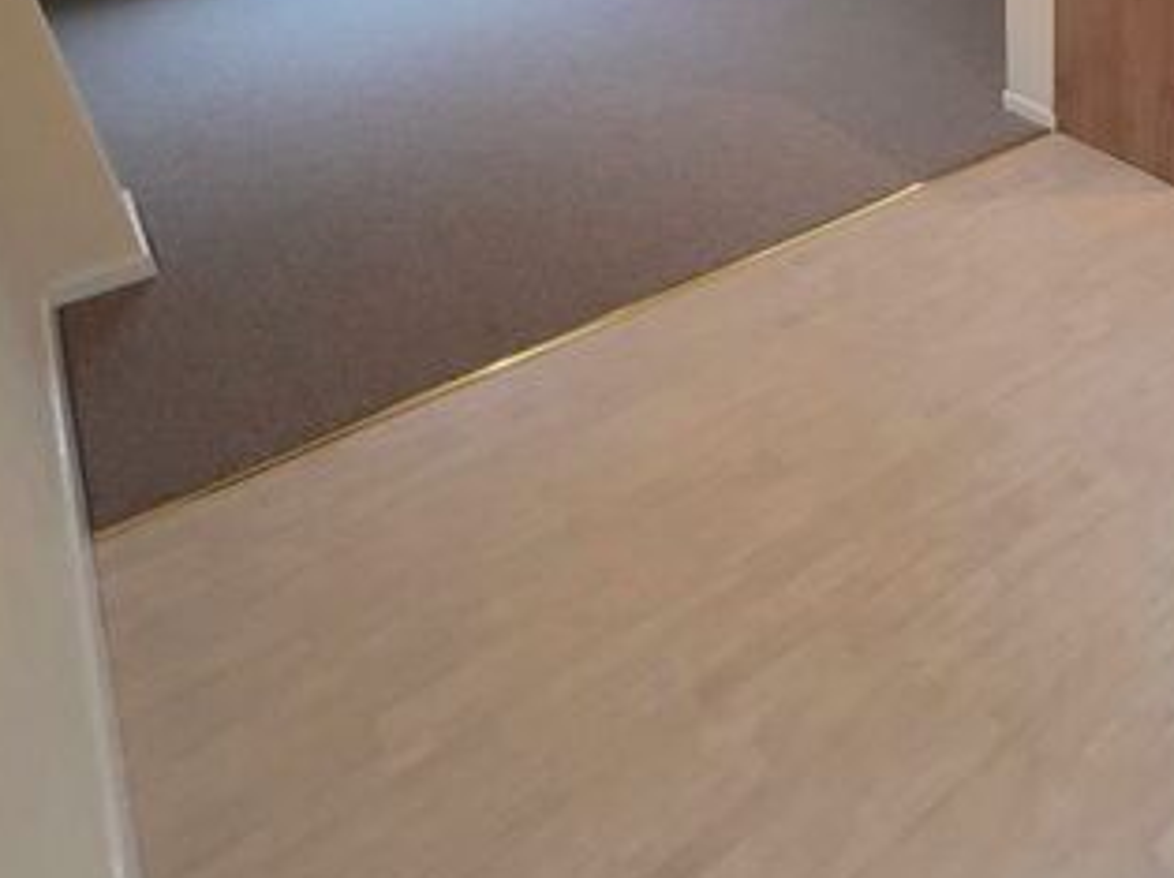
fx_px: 983
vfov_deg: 43.8
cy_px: 84
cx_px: 1103
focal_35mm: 29
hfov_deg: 52.4
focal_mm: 1.74
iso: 160
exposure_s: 1/50
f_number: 2.2
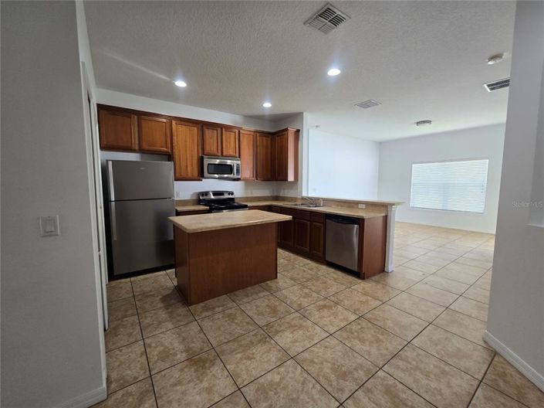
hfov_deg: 106.2
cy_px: 204
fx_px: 204
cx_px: 272
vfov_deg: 89.9
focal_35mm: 13
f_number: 2.2
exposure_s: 1/60
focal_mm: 2.2
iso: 125
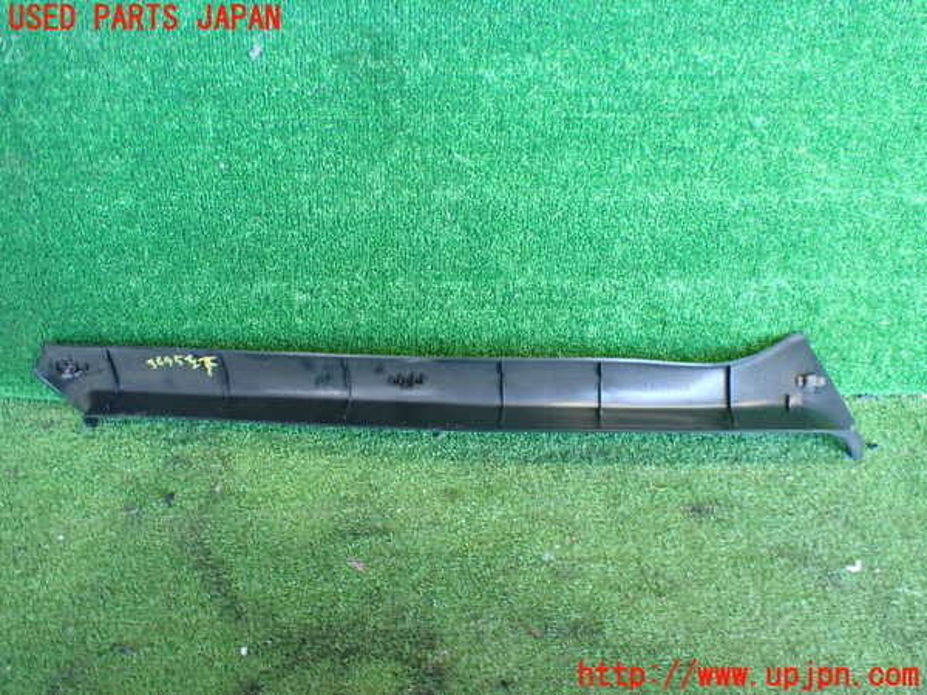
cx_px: 464
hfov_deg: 60.0
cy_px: 348
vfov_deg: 46.8
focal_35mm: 30
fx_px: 803
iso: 800
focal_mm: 5.4
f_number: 2.3
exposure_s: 1/80
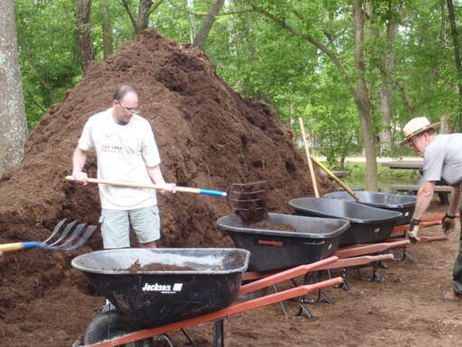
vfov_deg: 23.3
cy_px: 177
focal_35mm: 63
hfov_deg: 30.7
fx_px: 841
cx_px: 195
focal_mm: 7.28
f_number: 4.7
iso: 160
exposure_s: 1/40
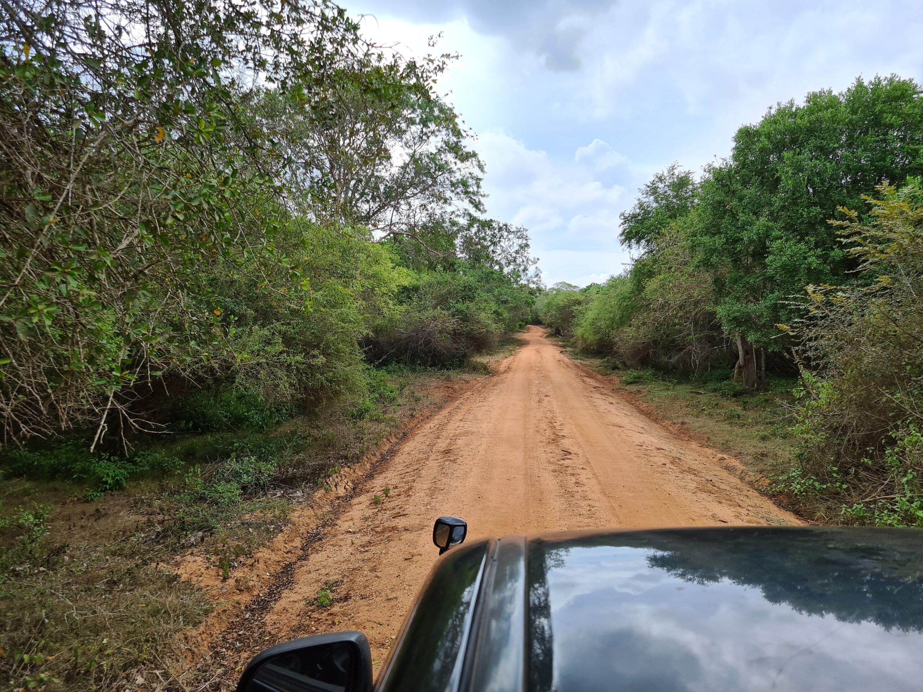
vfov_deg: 53.1
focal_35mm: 26
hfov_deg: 67.3
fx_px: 693
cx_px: 462
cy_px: 346
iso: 50
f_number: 1.8
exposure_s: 1/1592
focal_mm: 5.4
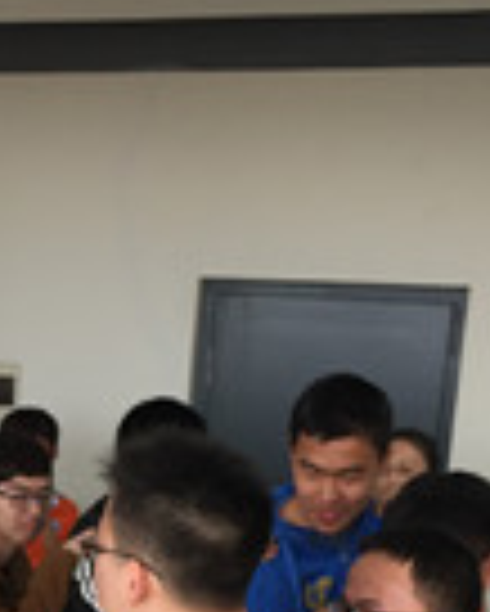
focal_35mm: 83
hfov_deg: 18.0
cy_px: 634
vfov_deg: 22.0
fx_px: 1503
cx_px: -9
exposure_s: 1/33
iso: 32
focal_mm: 4.15
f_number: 2.2
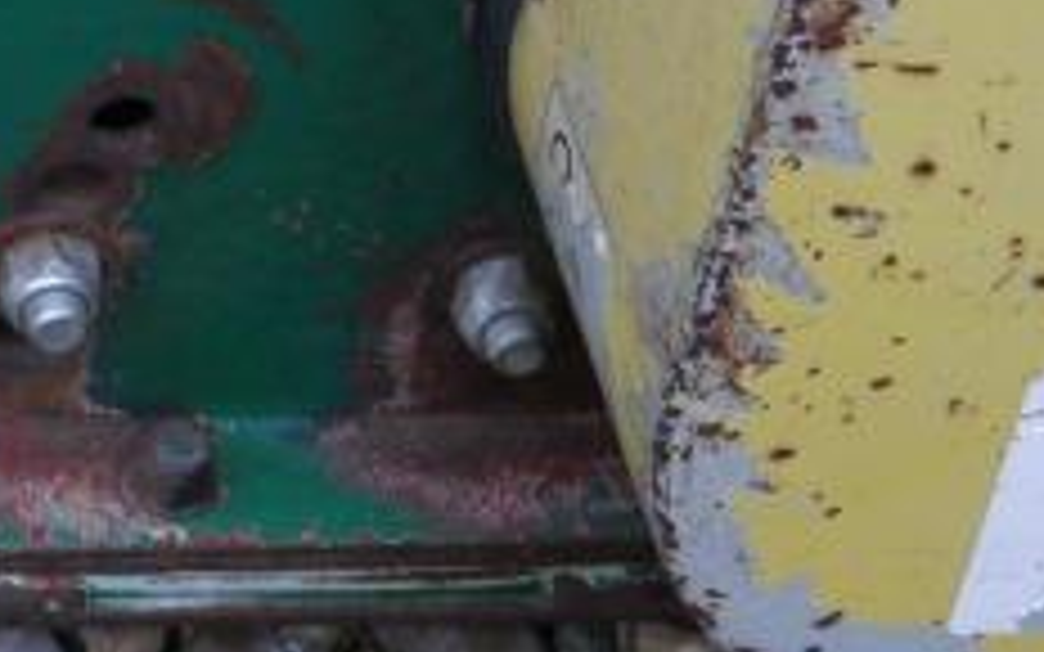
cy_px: -962
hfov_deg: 13.6
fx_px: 4268
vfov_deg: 8.0
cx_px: -130
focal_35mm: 150
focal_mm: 16
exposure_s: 1/60
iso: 320
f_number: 3.9
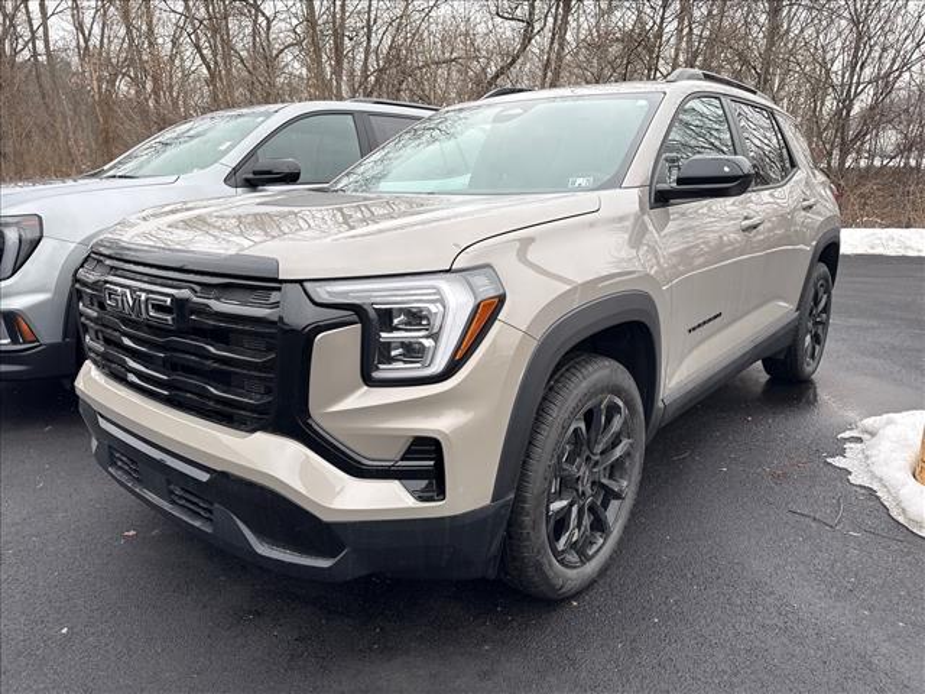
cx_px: 462
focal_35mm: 24
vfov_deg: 56.8
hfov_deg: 71.6
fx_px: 641
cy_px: 347
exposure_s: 1/571
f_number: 1.78
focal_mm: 6.76
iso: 80
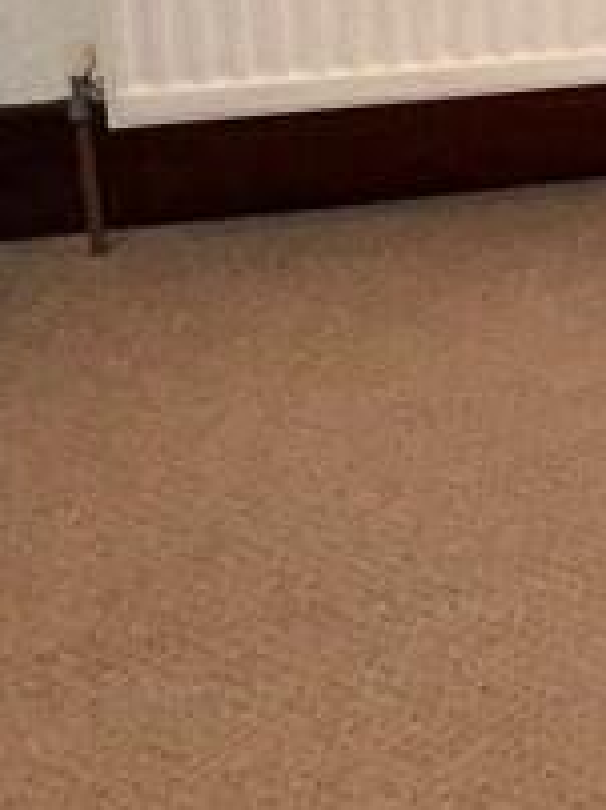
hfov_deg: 16.8
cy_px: -469
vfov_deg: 21.8
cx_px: 1124
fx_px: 1661
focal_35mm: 71
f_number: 2.2
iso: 400
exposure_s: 1/50
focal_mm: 2.22
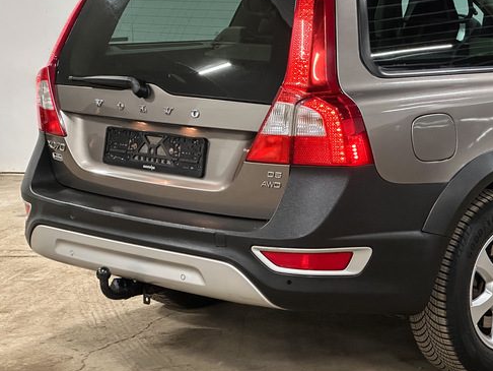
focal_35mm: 103
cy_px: 151
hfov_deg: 19.0
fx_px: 1468
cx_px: 322
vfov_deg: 14.4
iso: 800
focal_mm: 9
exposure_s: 1/40
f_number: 2.8
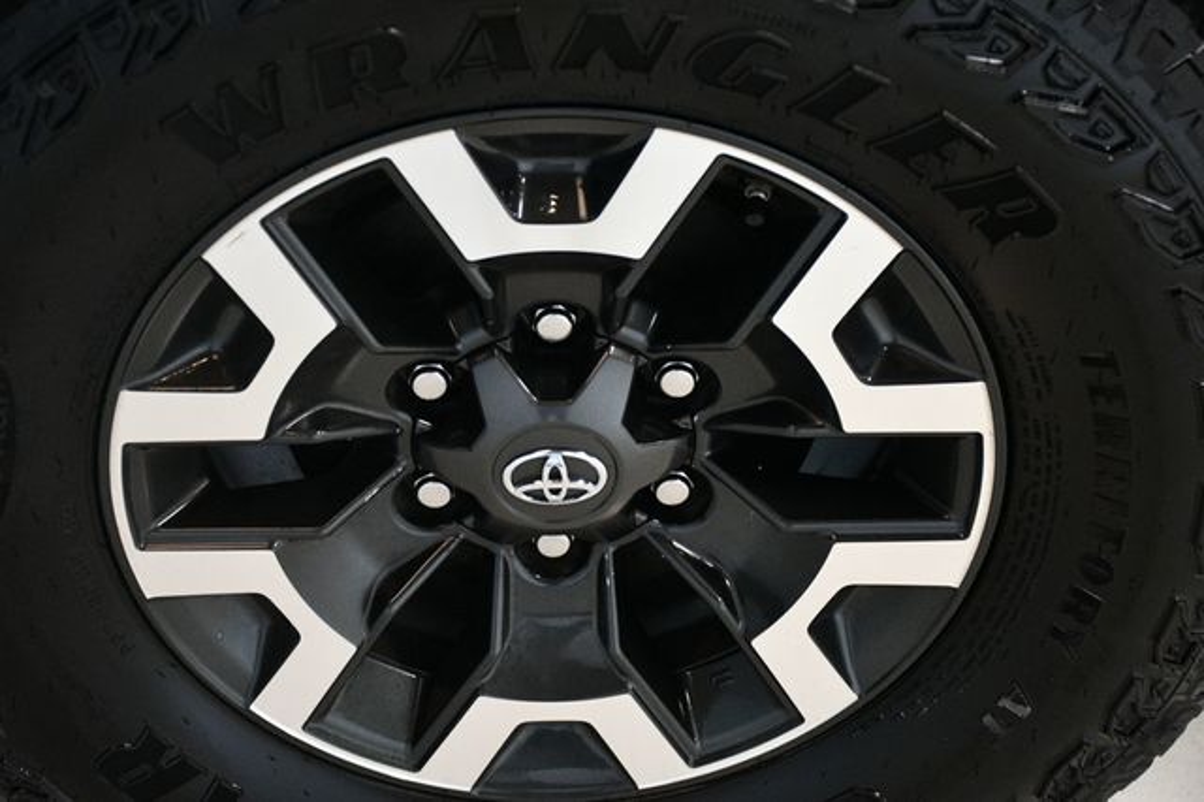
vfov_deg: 18.2
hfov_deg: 27.0
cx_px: 602
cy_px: 401
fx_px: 2507
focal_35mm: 75
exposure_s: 1/80
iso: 3200
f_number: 4.8
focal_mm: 50
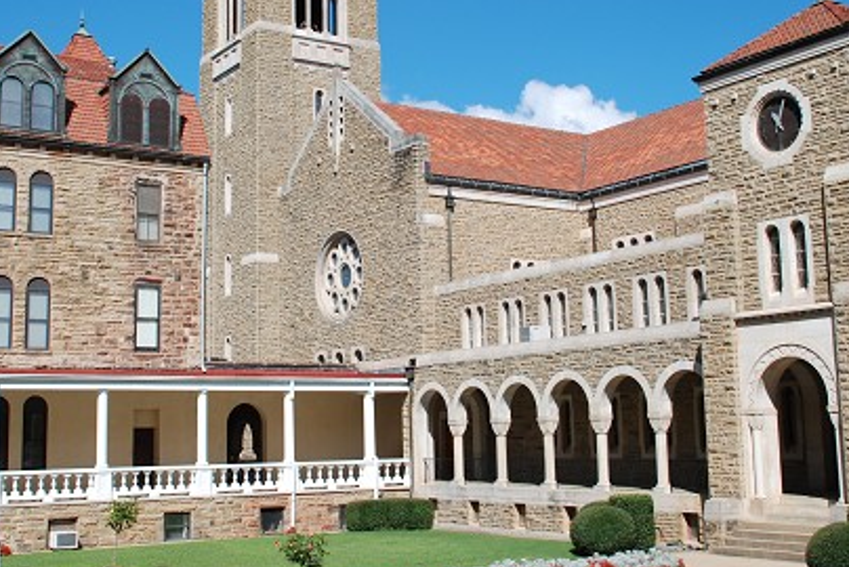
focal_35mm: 49
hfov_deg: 40.3
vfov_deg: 27.5
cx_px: 406
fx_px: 1156
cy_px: 236
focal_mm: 22
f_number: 8
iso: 100
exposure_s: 1/250
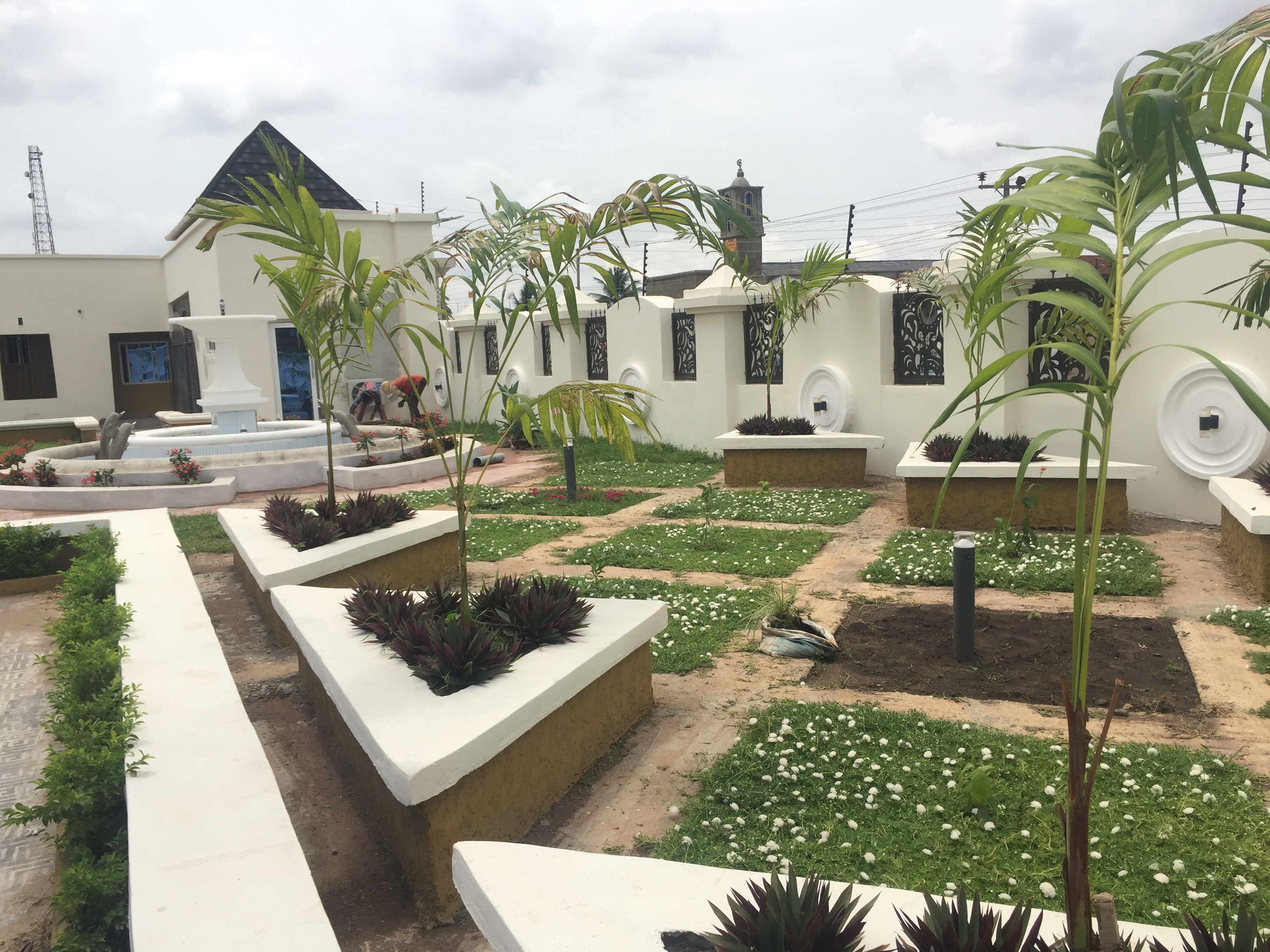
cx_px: 635
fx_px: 1064
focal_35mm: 29
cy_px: 476
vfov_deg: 48.2
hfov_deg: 61.7
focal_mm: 4.15
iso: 32
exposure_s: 1/1721
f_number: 2.2
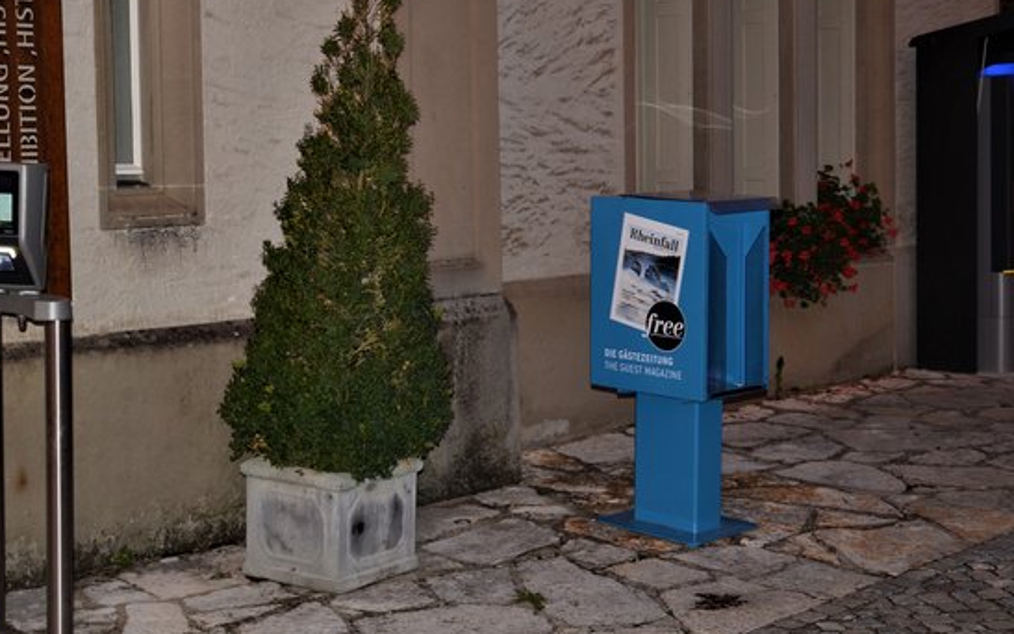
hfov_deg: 35.1
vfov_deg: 22.3
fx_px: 1603
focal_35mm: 58
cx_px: 539
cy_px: 228
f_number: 4
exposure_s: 1/60
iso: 320
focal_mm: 26
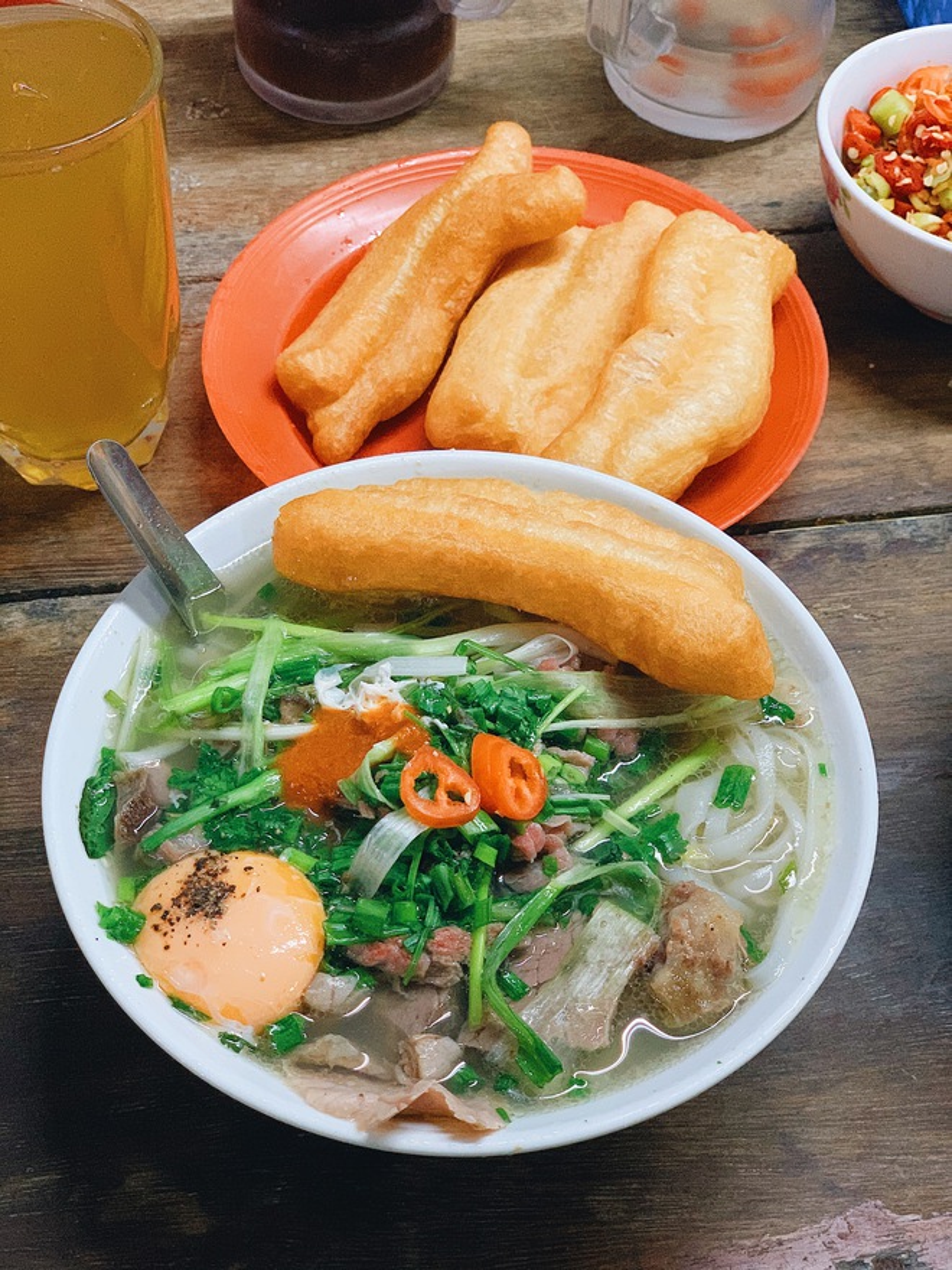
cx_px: 476
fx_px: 1907
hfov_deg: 28.0
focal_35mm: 52
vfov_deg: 36.8
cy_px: 635
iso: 400
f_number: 2.4
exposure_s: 1/60
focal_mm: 6
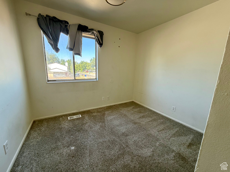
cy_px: 86
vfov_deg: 85.7
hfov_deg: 102.1
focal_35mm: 14
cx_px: 115
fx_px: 93
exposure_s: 1/99
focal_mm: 2.22
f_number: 2.2
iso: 100
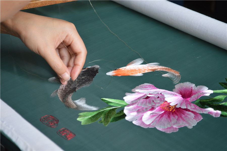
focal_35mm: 82
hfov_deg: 24.6
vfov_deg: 16.5
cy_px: 76
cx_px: 114
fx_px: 520
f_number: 5.6
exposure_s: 1/40
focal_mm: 55
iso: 400
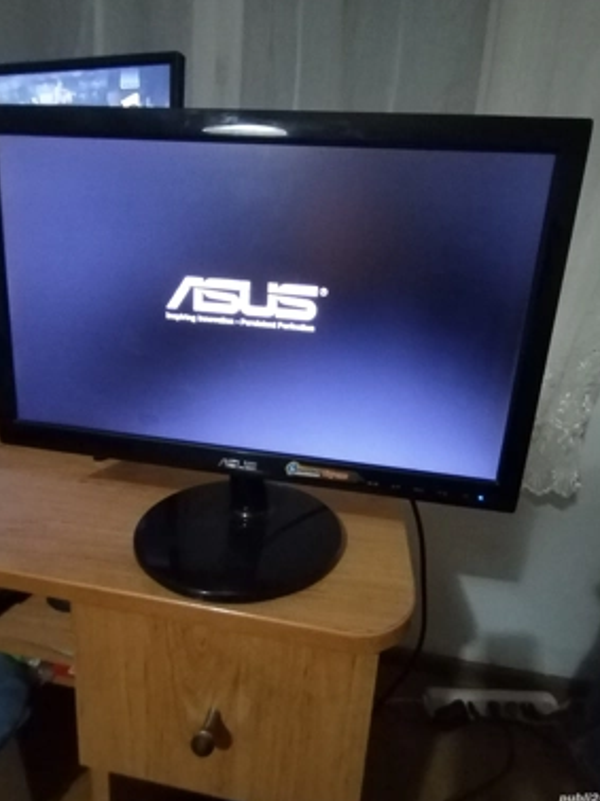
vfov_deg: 87.7
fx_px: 416
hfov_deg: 71.5
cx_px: 310
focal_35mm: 18
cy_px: 384
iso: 1045
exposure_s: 1/20
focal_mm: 1.42
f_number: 2.2
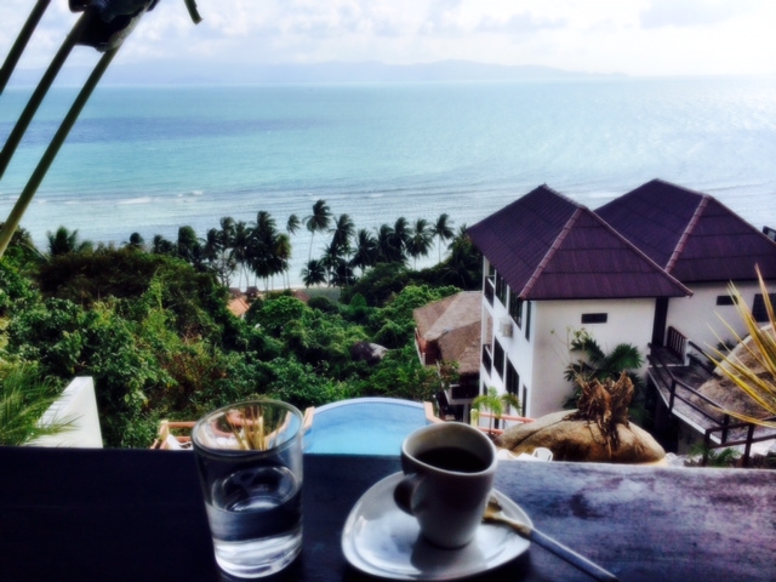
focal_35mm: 30
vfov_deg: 46.8
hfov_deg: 60.0
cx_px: 388
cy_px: 291
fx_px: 673
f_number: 2.2
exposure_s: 1/2564
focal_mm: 4.12
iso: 32
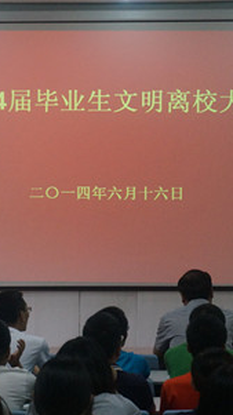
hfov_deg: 10.1
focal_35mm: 120
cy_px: 217
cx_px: 136
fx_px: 1320
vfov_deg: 17.9
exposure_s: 1/160
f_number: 5.6
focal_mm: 46
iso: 2000
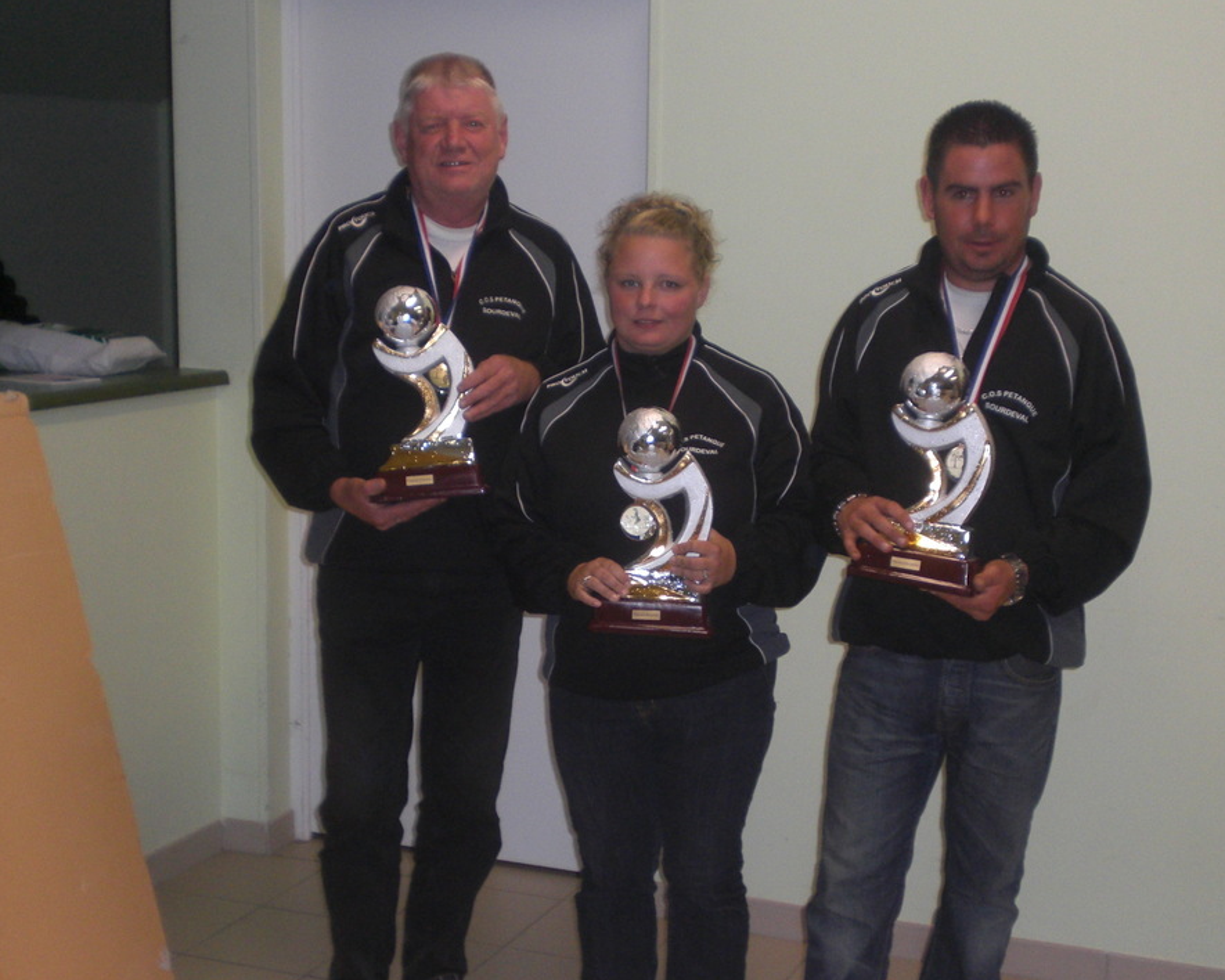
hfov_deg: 34.7
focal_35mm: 54
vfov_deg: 28.1
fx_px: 1958
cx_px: 653
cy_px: 486
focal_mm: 8.44
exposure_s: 1/60
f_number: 3.6
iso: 200
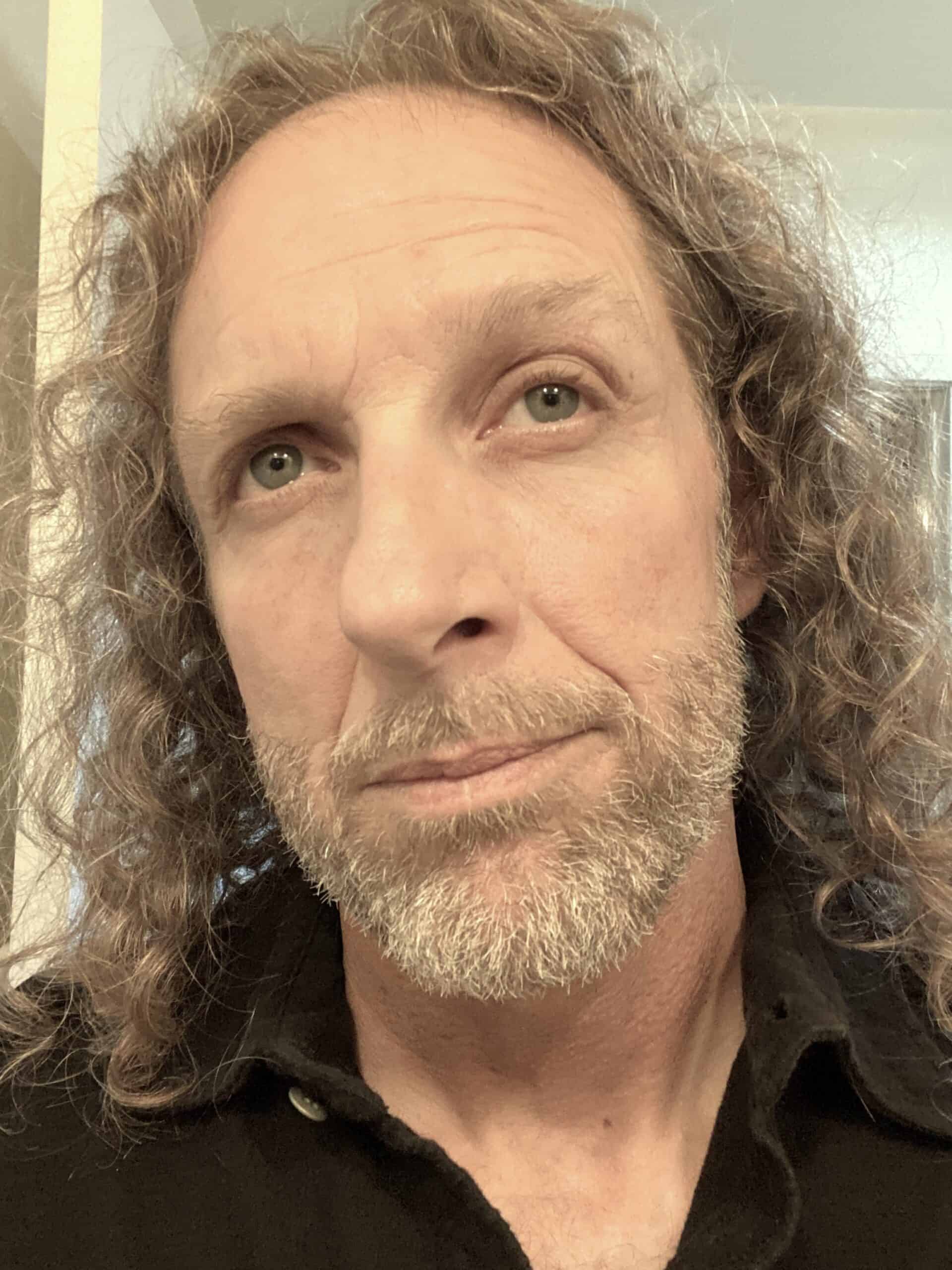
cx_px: 476
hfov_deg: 46.8
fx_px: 1100
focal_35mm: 30
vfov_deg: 60.0
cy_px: 635
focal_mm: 2.71
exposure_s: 1/60
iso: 320
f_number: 2.2
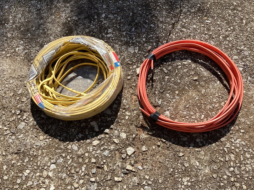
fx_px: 235
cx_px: 128
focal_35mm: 32
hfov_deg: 56.8
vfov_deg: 44.1
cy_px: 92
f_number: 2.4
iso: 25
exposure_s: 1/994
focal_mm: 3.3
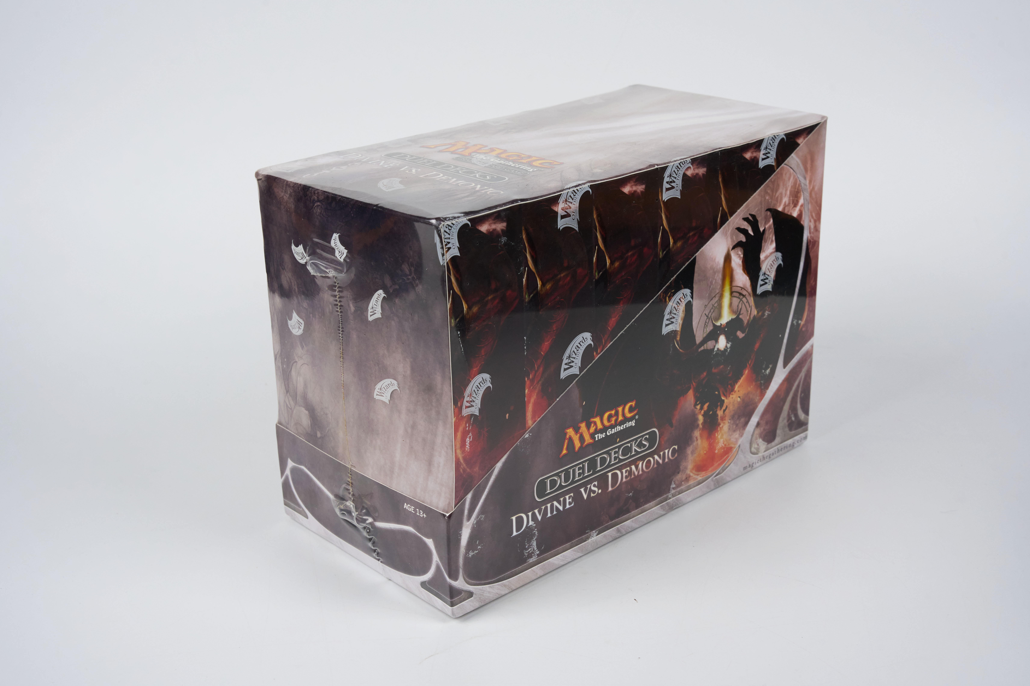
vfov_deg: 29.2
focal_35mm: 46
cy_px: 343
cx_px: 515
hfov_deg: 42.7
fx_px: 1319
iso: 800
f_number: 13
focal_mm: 46.1
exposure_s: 1/50
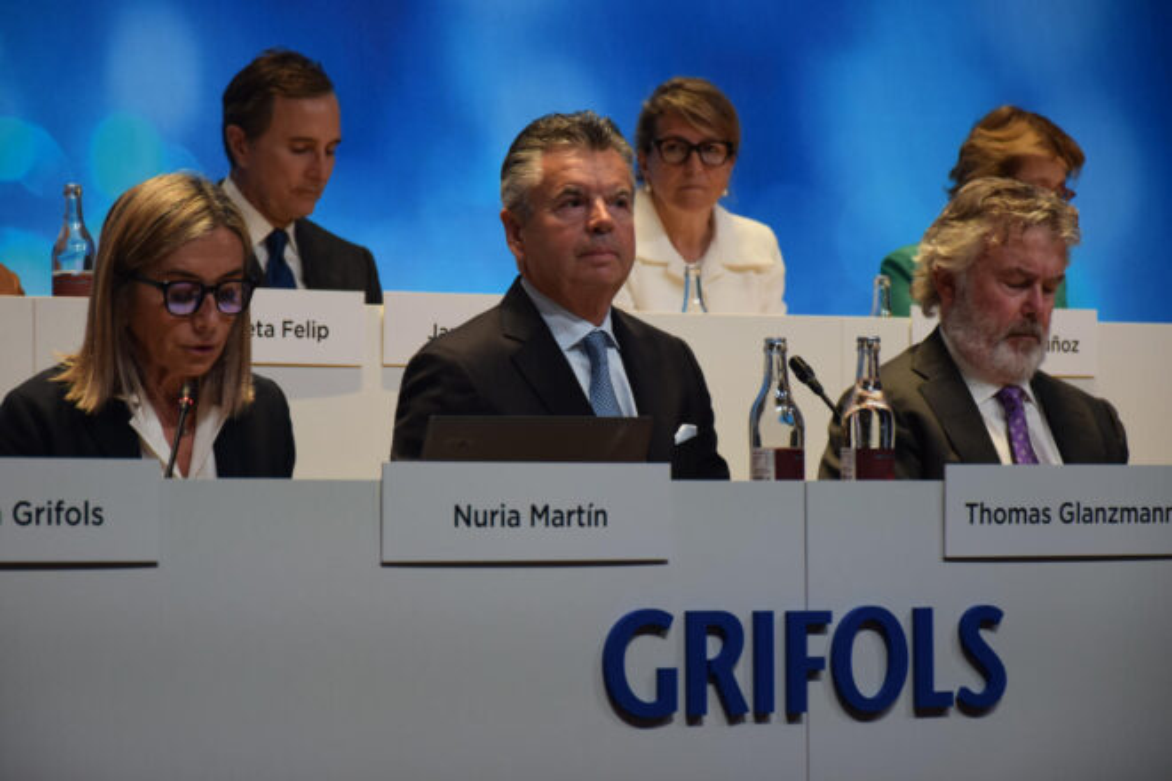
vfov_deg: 8.7
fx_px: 5127
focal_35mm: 158
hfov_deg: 13.0
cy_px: 390
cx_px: 586
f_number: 5.6
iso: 800
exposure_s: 1/200
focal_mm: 105
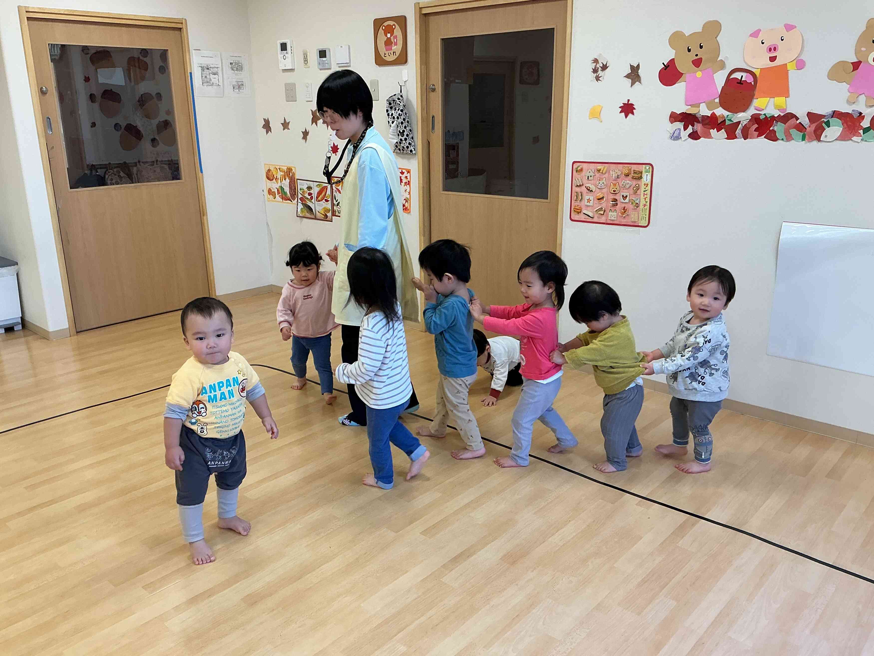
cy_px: 328
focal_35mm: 29
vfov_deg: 48.2
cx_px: 437
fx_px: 732
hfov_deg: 61.7
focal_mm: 3
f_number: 1.8
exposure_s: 1/120
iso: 50
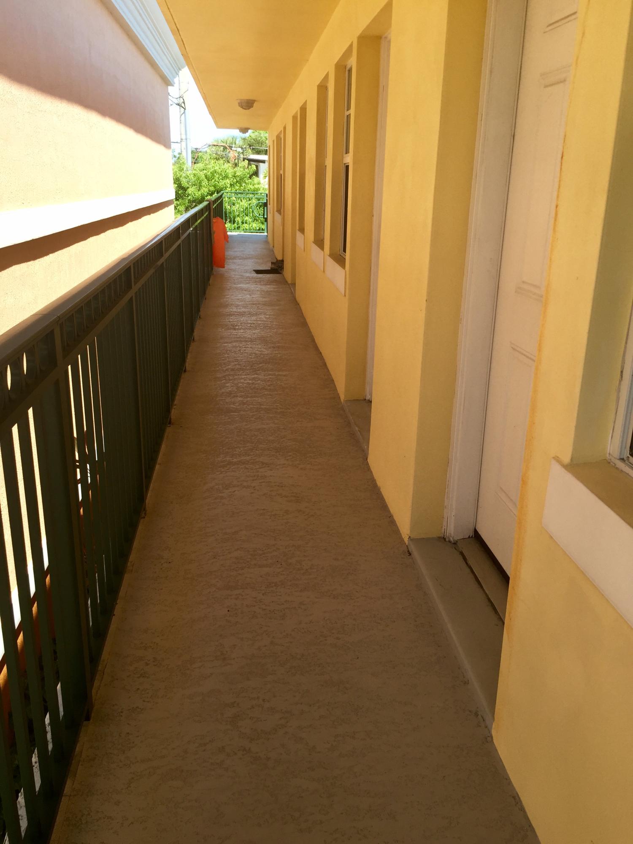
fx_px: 707
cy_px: 422
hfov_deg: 48.2
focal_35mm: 29
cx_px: 316
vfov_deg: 61.7
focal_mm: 4.15
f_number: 2.2
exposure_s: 1/628
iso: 32
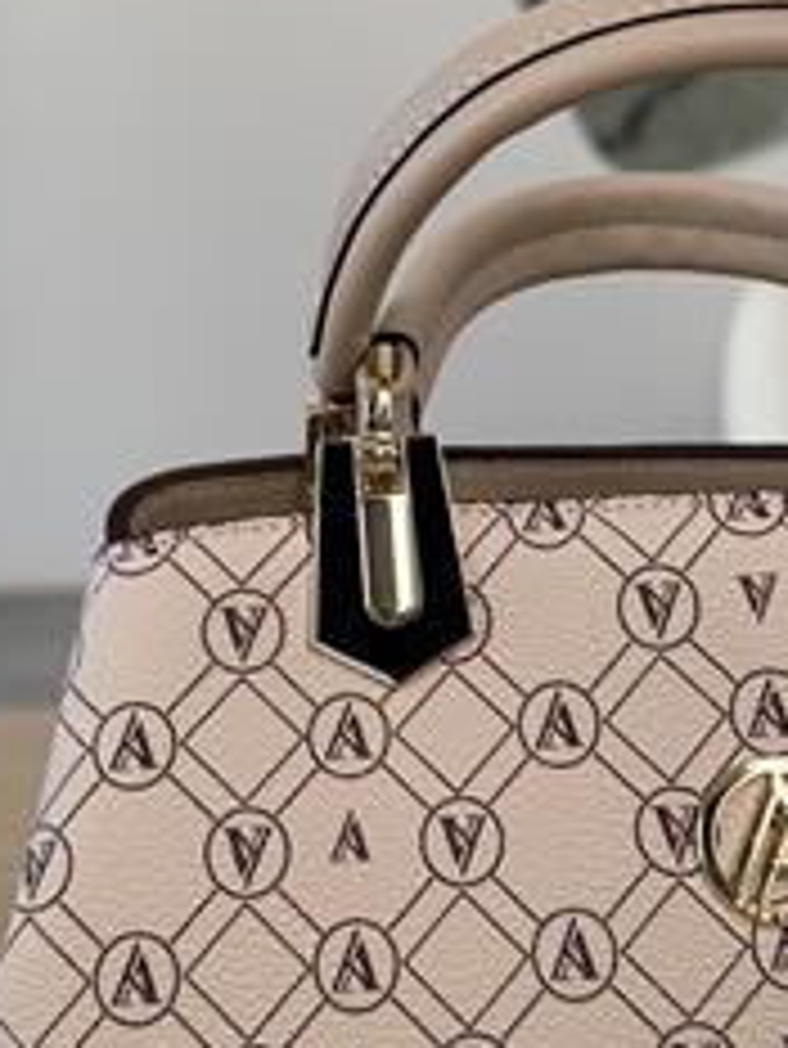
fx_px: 2578
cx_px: 347
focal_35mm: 85
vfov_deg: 22.7
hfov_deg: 17.4
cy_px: 227
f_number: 1.78
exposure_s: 1/318
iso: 64
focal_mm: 6.86
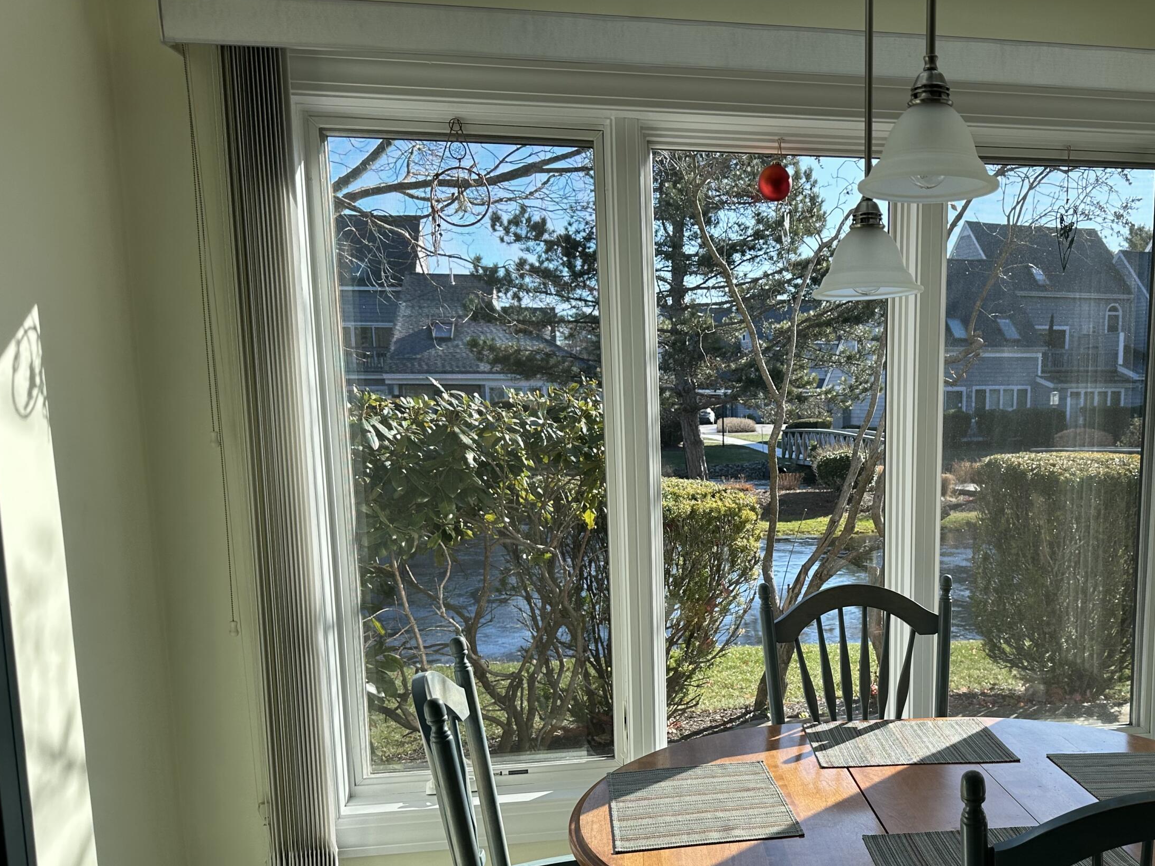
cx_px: 789
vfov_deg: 42.3
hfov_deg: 54.0
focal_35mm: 33
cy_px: 589
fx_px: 1101
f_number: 1.78
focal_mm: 6.86
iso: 80
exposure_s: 1/935
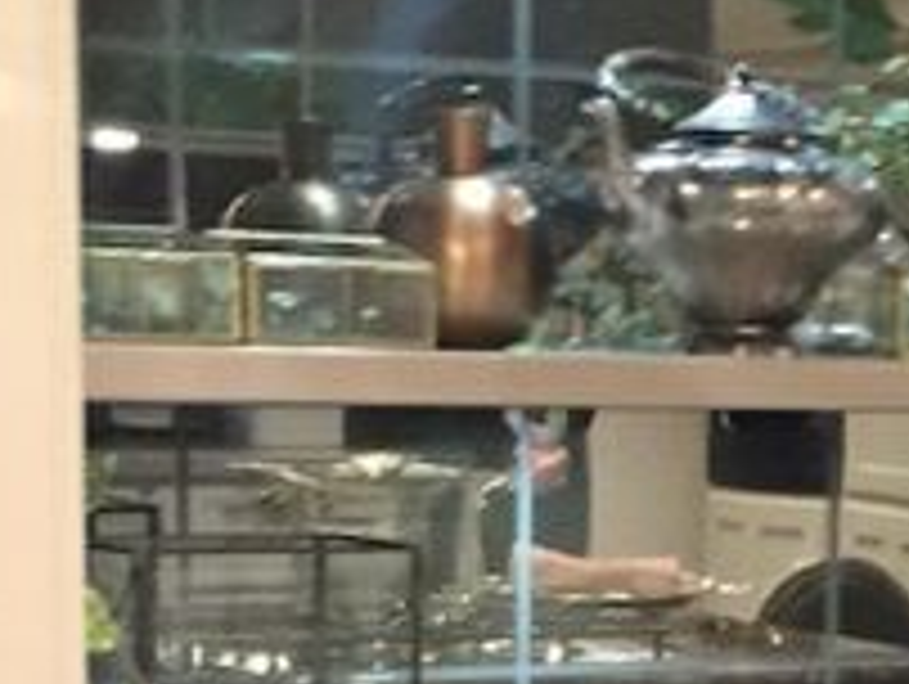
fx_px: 3865
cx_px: 1017
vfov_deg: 10.0
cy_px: 842
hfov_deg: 13.1
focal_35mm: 147
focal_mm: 4.15
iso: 250
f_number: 2.2
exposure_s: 1/25
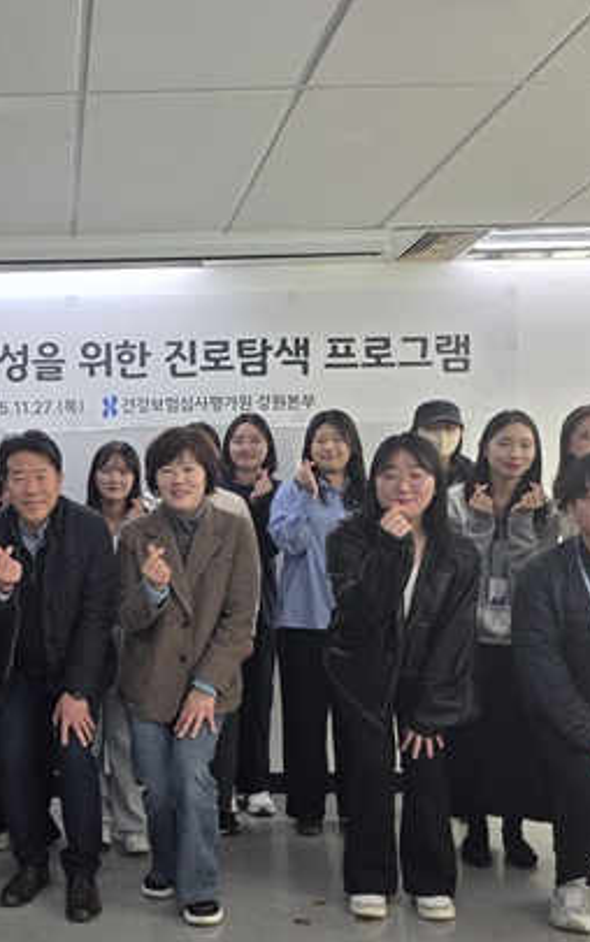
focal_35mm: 39
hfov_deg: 31.0
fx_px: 1003
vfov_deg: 50.2
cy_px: 544
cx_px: 39
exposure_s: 1/120
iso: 64
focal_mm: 6.25
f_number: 1.7
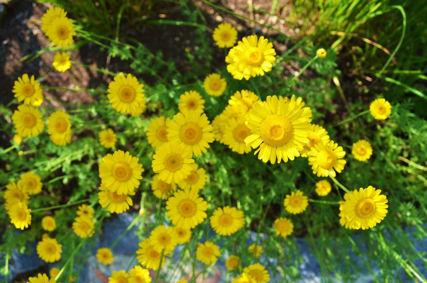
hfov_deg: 62.0
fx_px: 355
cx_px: 214
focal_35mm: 30
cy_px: 142
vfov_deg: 43.4
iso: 100
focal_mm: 20
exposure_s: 1/125
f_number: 7.1
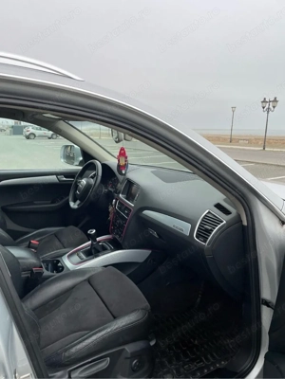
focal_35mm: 26
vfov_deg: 67.3
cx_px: 142
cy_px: 190
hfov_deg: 53.1
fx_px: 285
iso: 64
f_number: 1.6
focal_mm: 4.2
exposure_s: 1/121
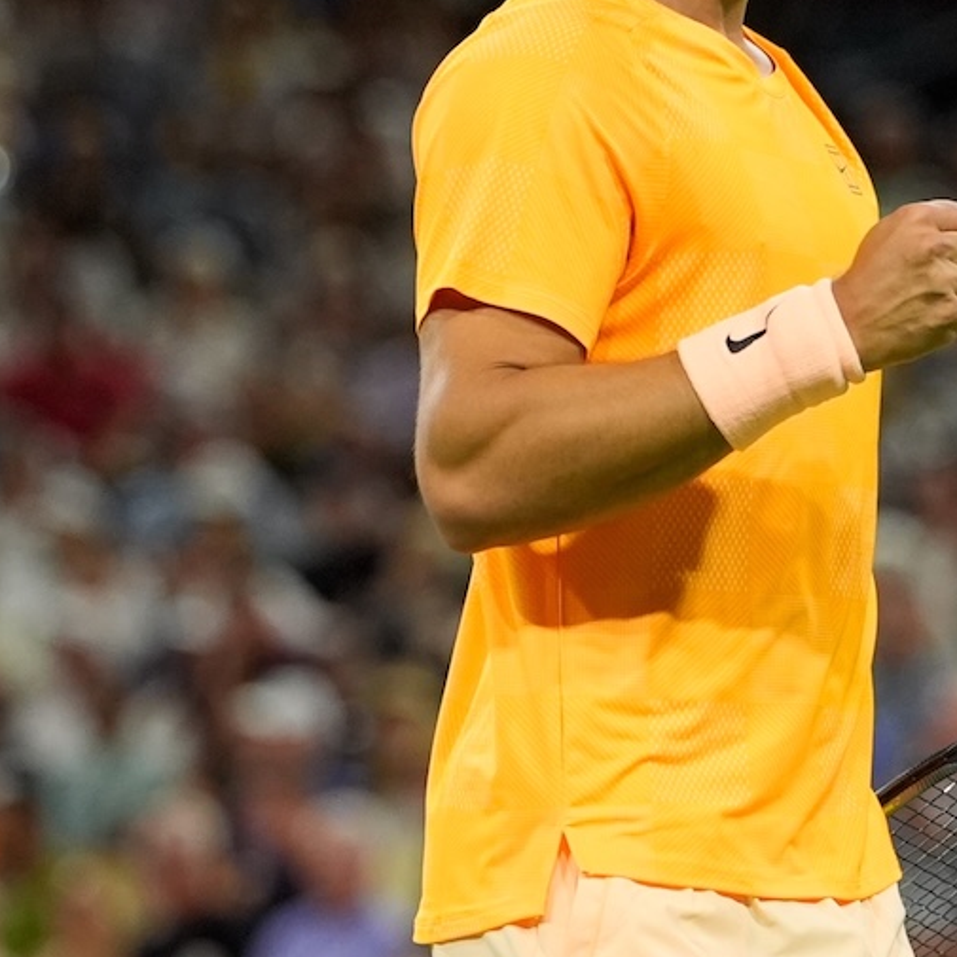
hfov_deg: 7.9
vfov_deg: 7.9
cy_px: 229
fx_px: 6881
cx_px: 1071
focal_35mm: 220
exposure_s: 1/3200
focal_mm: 109
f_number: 2
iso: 1600
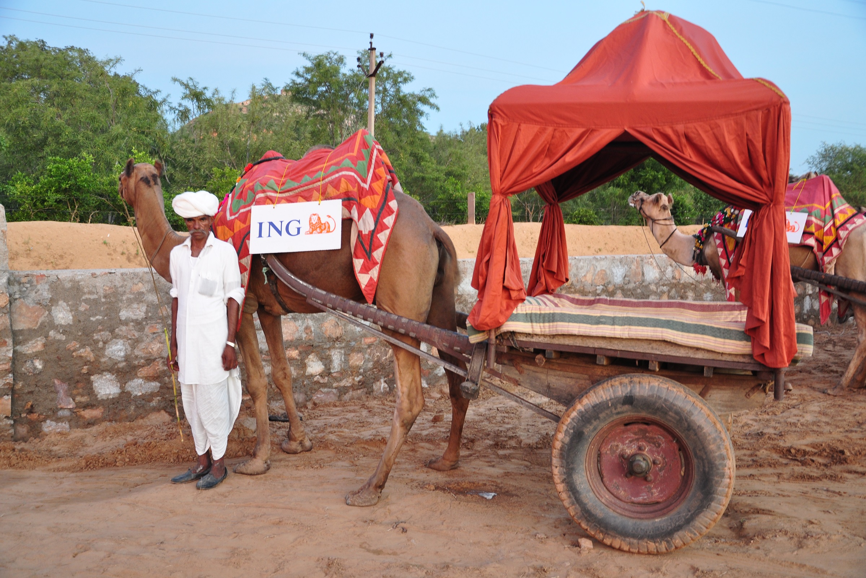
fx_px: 794
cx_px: 433
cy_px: 289
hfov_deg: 57.2
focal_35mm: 33
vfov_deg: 40.0
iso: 400
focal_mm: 22
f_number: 5
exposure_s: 1/4
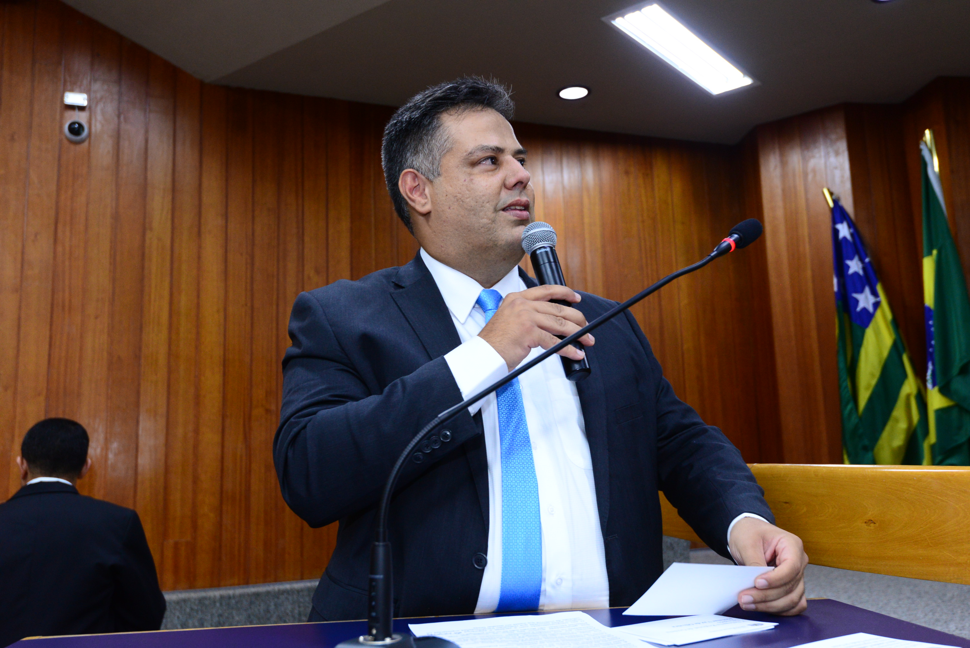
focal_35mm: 35
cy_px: 324
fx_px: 943
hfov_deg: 54.4
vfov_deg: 37.9
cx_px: 485
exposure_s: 1/60
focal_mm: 35
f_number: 5.6
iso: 2500
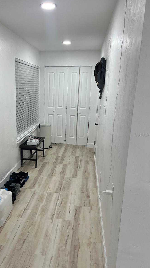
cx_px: 49
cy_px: 135
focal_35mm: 29
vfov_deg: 66.1
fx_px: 205
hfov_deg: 39.7
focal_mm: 5.7
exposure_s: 1/120
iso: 80
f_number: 1.5
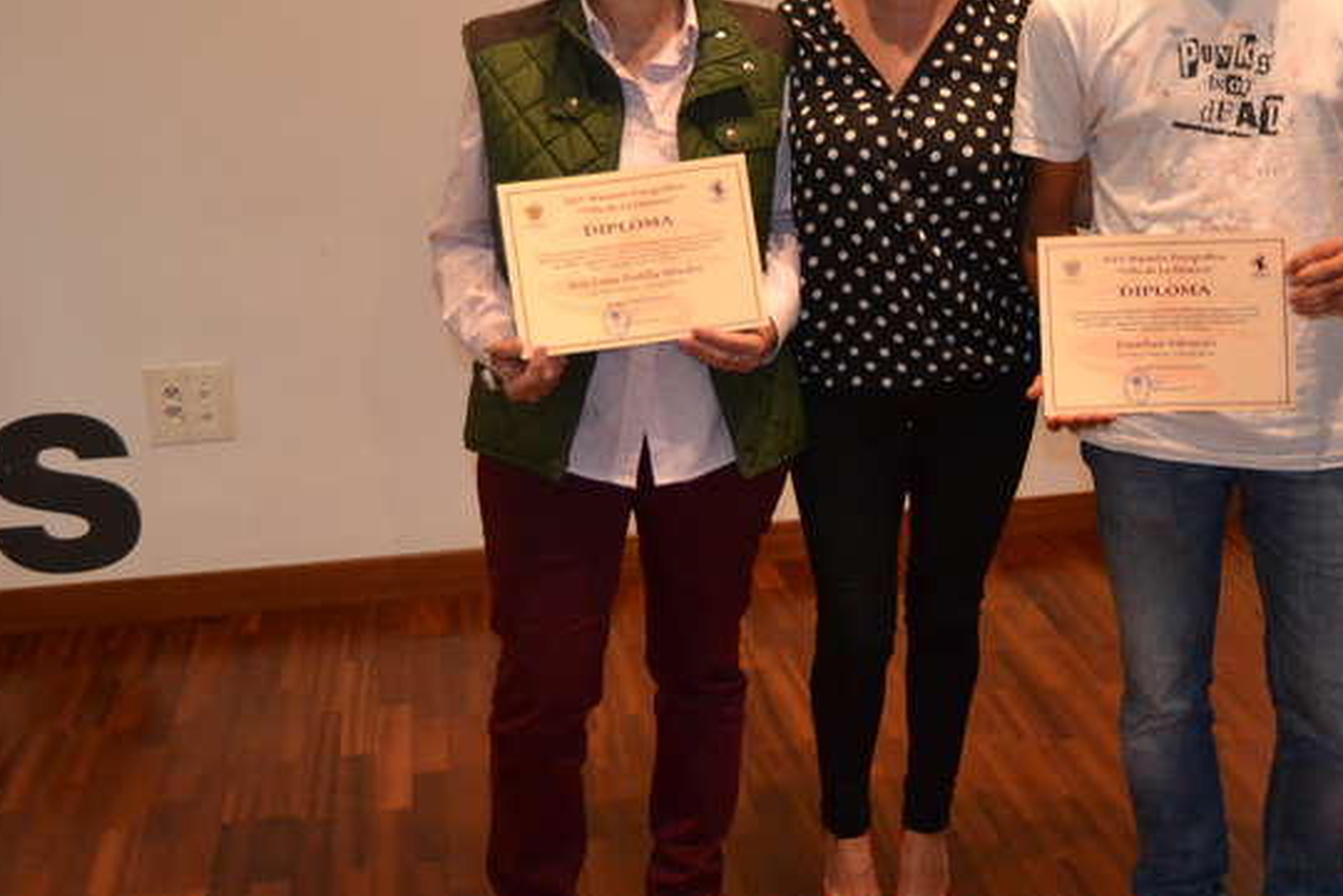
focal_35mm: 45
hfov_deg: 42.7
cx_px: 943
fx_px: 1679
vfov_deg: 29.7
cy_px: 326
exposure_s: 1/60
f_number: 3.5
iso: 1600
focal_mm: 18
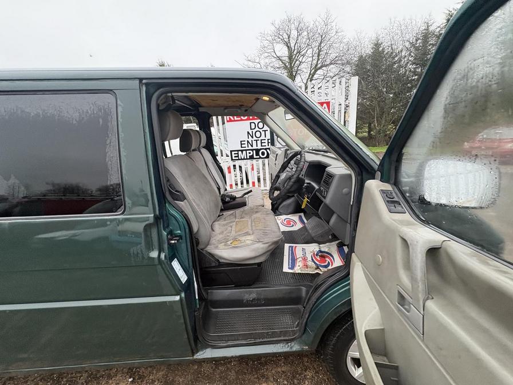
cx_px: 256
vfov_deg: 85.7
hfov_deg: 102.1
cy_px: 192
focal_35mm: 14
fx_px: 207
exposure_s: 1/60
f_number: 2.2
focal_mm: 2.22
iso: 250
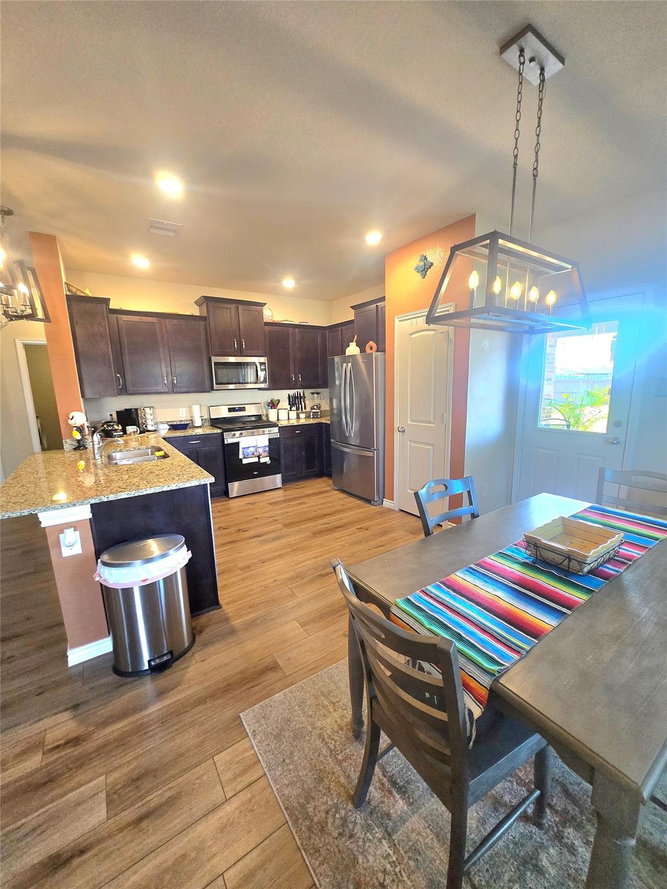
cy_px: 444
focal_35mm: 13
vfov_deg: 106.2
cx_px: 334
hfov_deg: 89.9
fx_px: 334
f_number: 2.2
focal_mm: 1.7
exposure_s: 1/60.2
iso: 200
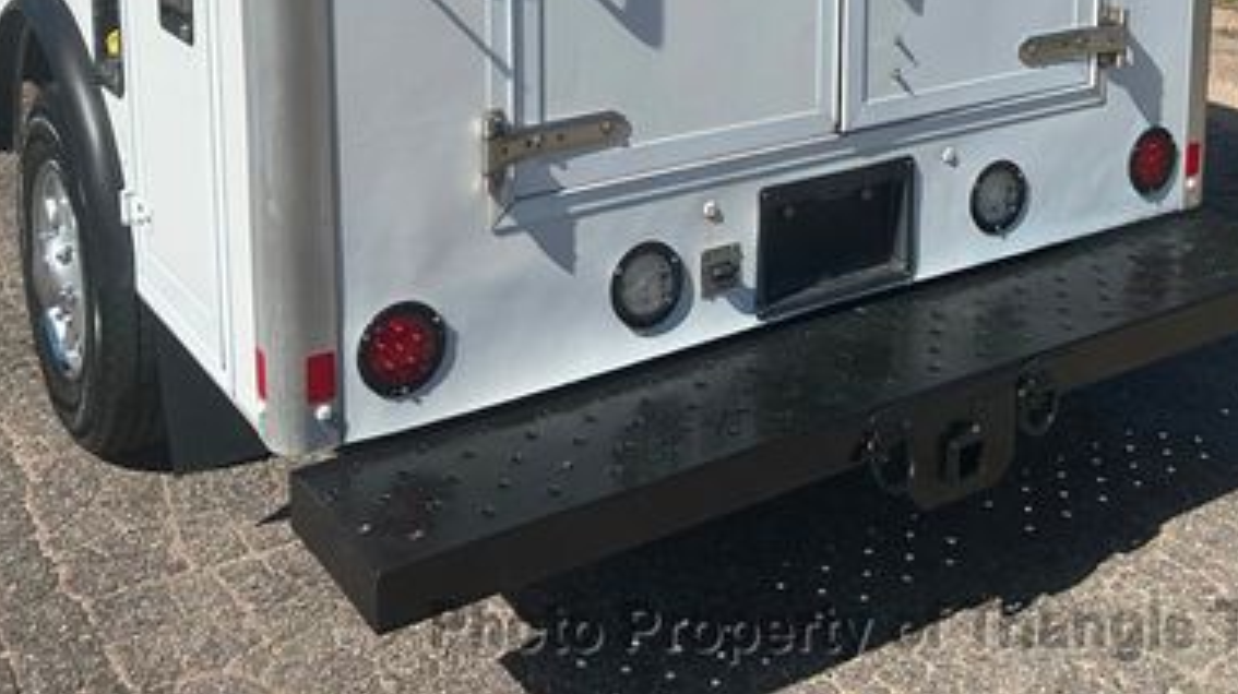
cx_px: 652
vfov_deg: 23.2
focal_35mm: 48
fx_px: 1575
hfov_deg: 42.9
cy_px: -88
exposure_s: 1/7463
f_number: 1.5
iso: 50
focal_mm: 5.7
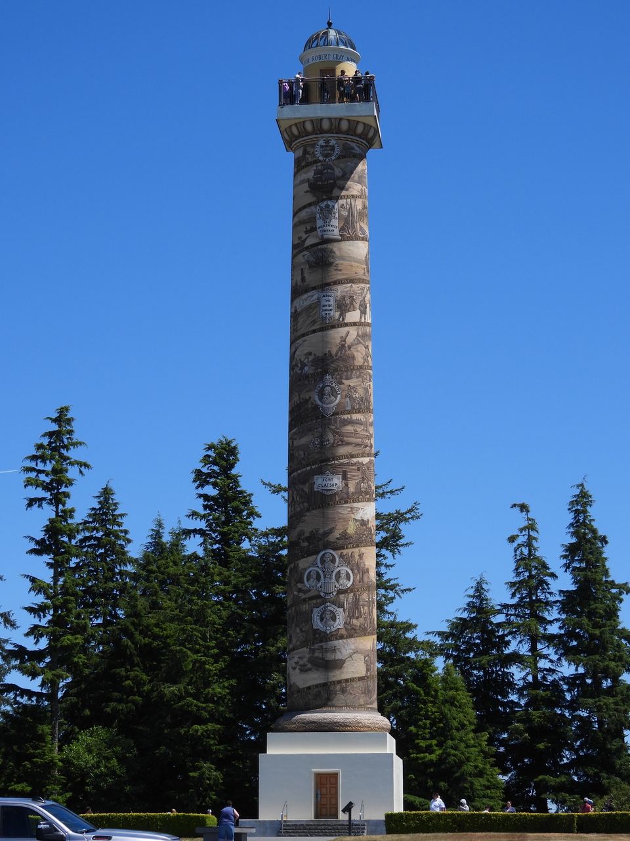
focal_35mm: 85
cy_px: 420
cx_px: 315
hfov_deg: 17.4
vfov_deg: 23.0
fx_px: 2063
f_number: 4
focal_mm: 15.2
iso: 100
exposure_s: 1/1250
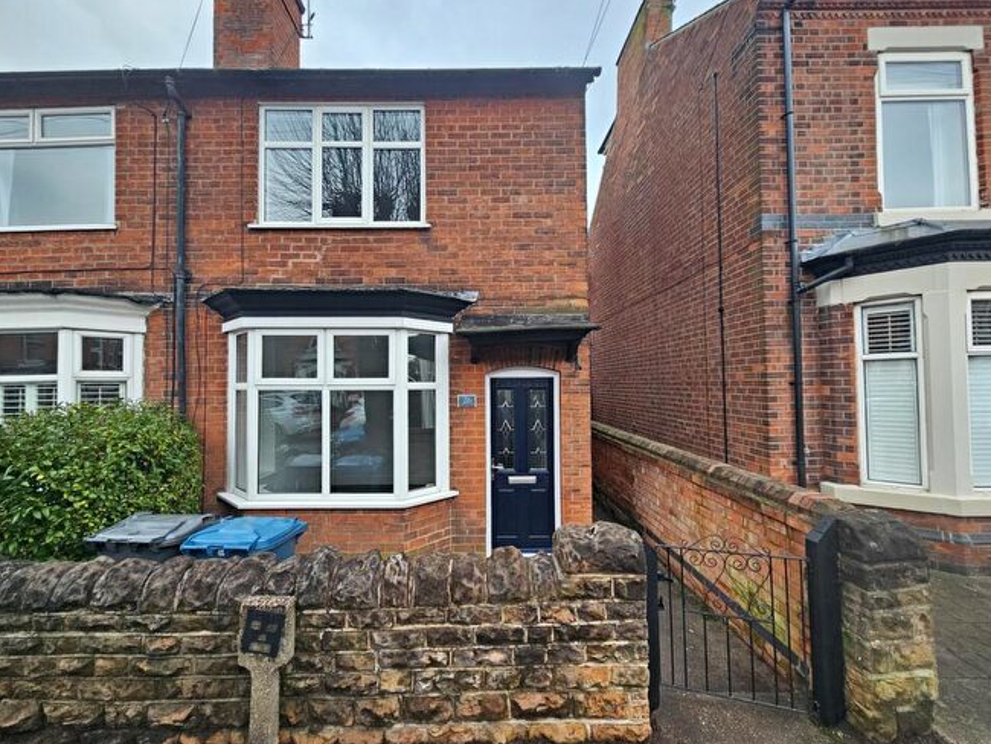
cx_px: 476
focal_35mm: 14
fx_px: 401
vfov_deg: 85.7
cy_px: 370
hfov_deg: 102.0
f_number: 2.2
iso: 64
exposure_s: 1/100
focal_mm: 2.2
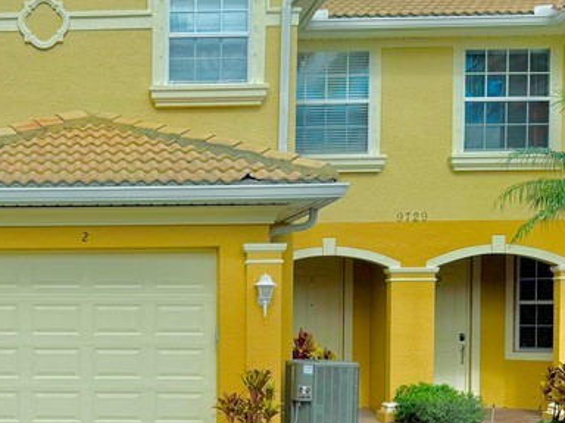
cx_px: 75
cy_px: 350
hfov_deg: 29.2
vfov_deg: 22.6
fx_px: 1045
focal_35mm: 64
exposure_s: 1/5348
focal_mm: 6.76
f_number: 1.78
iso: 80
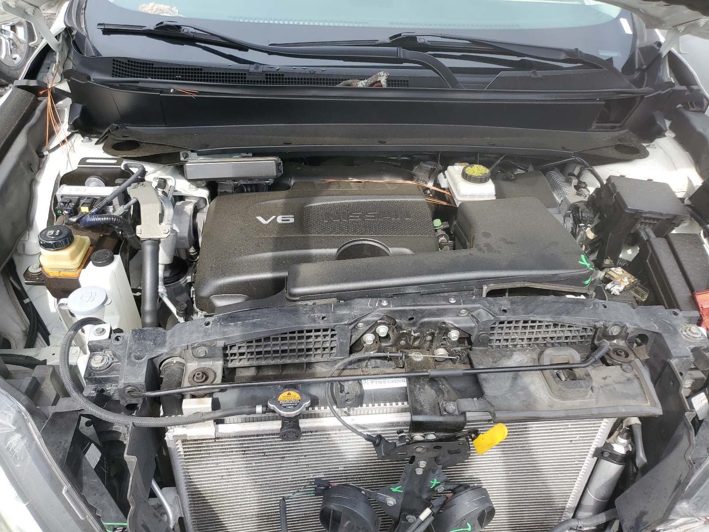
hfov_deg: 67.3
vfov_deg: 53.1
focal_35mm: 26
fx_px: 533
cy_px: 266
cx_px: 354
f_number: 1.5
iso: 50
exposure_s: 1/769
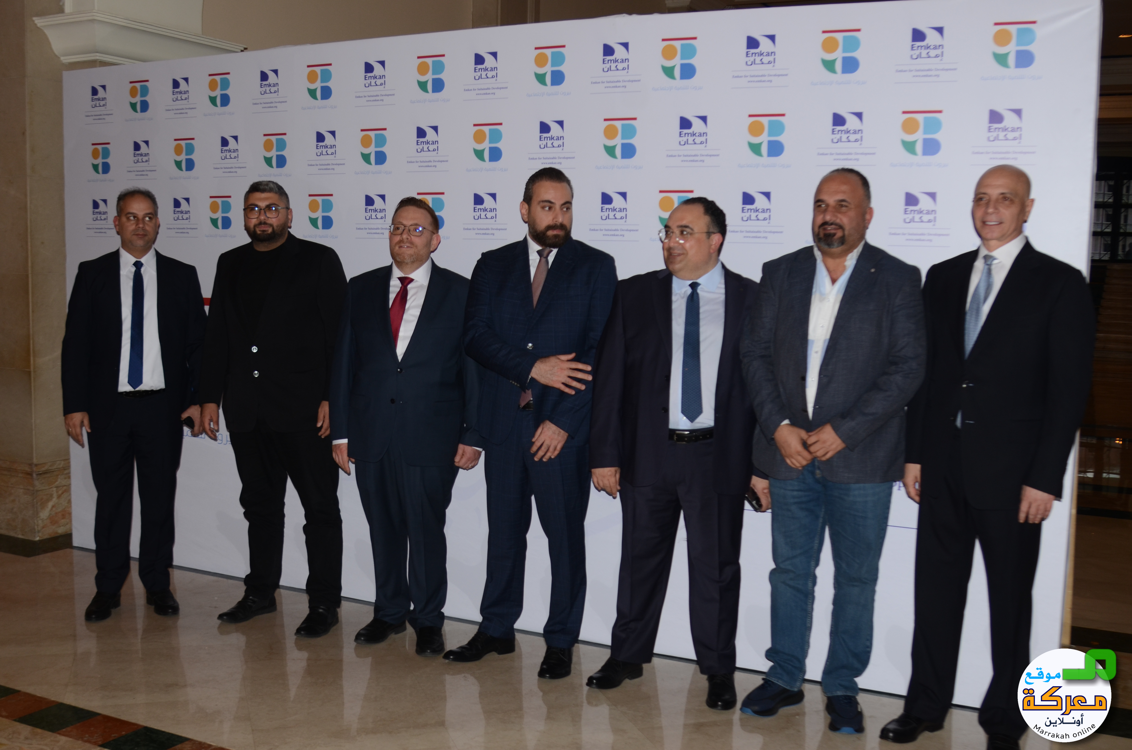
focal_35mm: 36
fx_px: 1130
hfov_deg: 53.2
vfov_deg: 36.7
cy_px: 375
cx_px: 566
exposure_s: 1/250
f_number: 4.5
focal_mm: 24
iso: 250
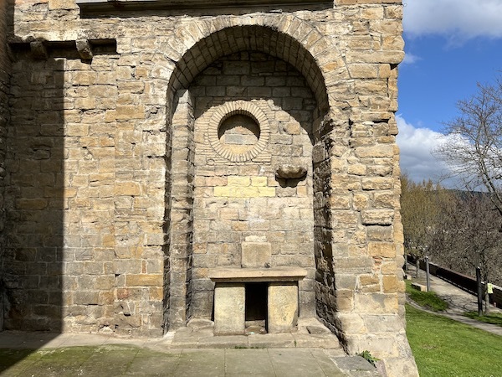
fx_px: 377
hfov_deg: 67.3
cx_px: 251
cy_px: 188
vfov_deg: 53.1
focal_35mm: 26
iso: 50
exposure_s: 1/5556
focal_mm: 5.1
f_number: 1.6
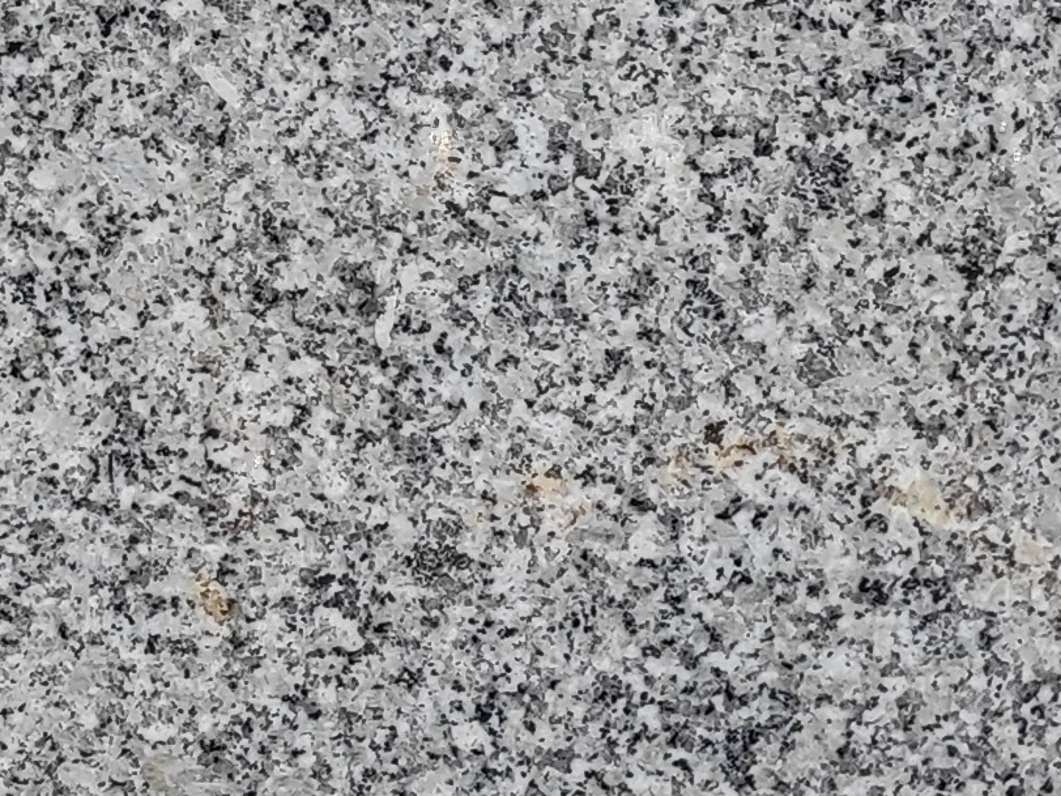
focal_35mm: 84
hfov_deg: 21.5
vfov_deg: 17.5
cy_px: 221
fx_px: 2575
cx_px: -241
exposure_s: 1/226
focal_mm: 3.94
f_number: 1.9
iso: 100
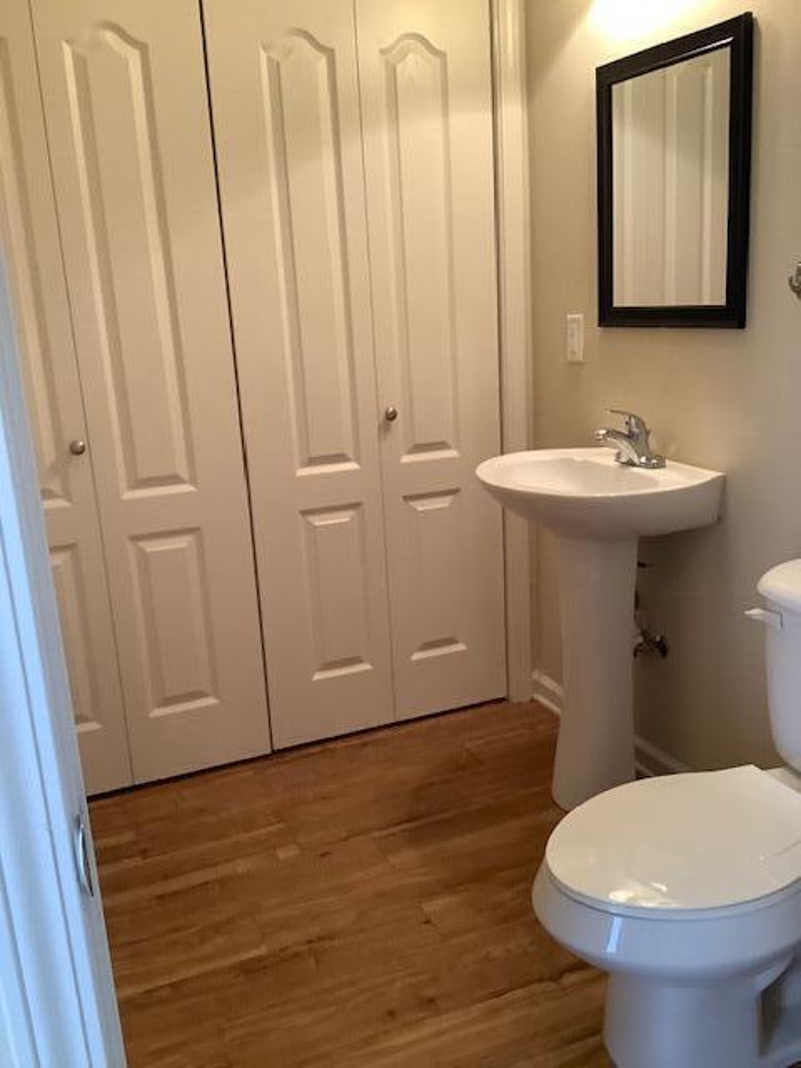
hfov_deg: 45.4
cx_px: 400
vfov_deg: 58.4
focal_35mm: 31
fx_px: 956
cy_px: 534
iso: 250
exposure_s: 1/60
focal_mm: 3.3
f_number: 2.4
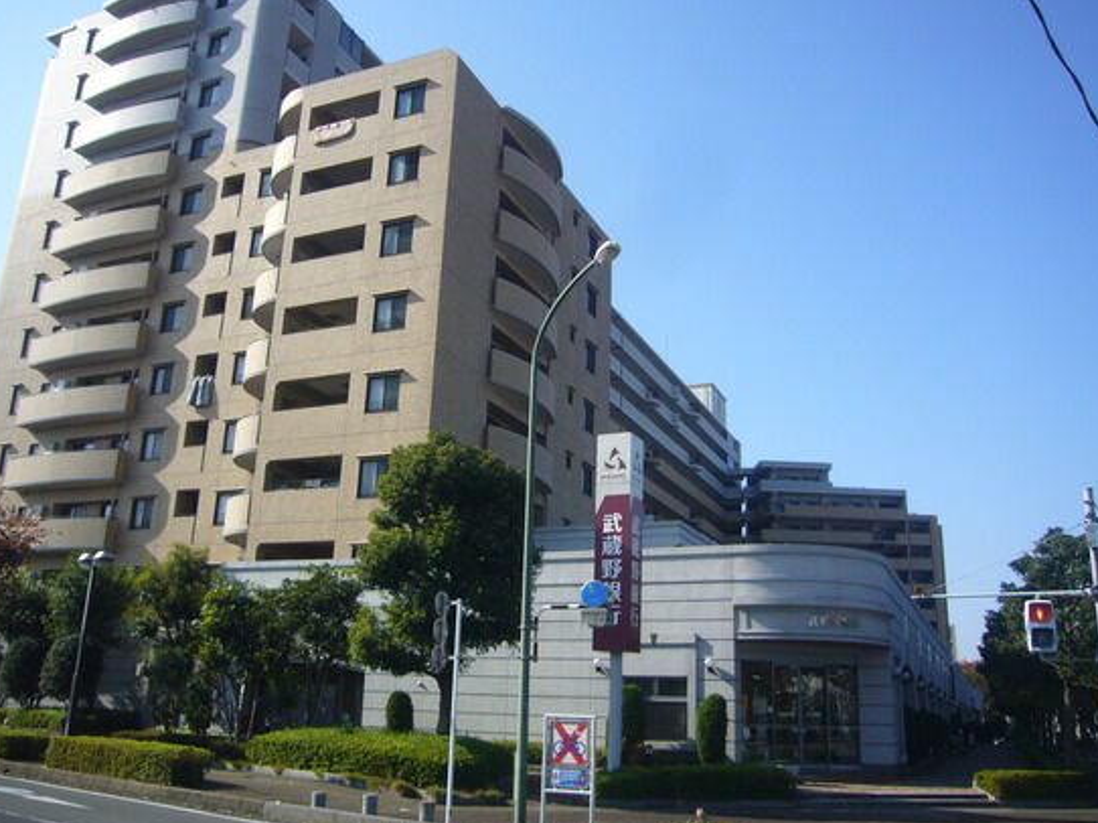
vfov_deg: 45.4
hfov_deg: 58.4
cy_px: 418
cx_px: 549
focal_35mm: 31
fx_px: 983
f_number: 5.6
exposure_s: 1/320
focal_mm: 4.6
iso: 80
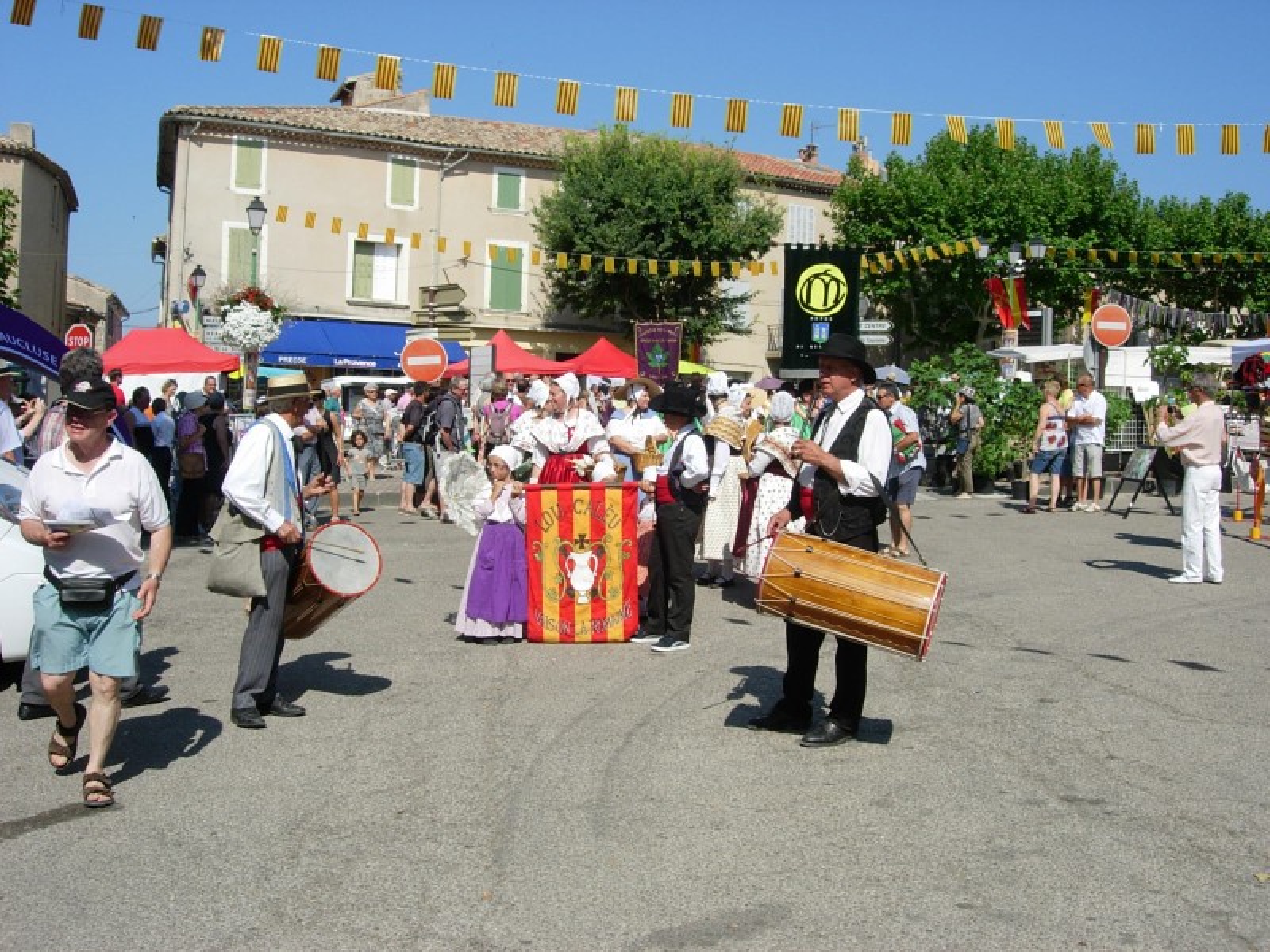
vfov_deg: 37.7
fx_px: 1394
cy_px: 476
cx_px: 635
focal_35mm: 38
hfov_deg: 49.0
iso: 64
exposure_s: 1/745
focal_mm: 7.8
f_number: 4.8
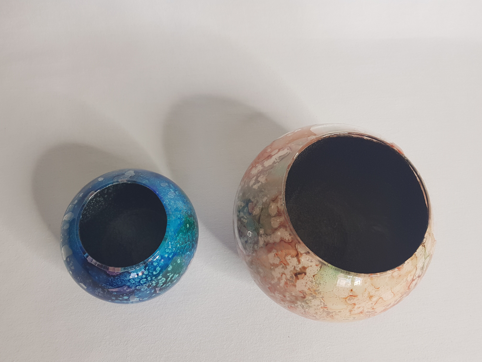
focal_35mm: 26
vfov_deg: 53.1
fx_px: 362
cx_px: 241
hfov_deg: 67.3
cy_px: 181
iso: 64
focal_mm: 4.2
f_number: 1.7
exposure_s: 1/50
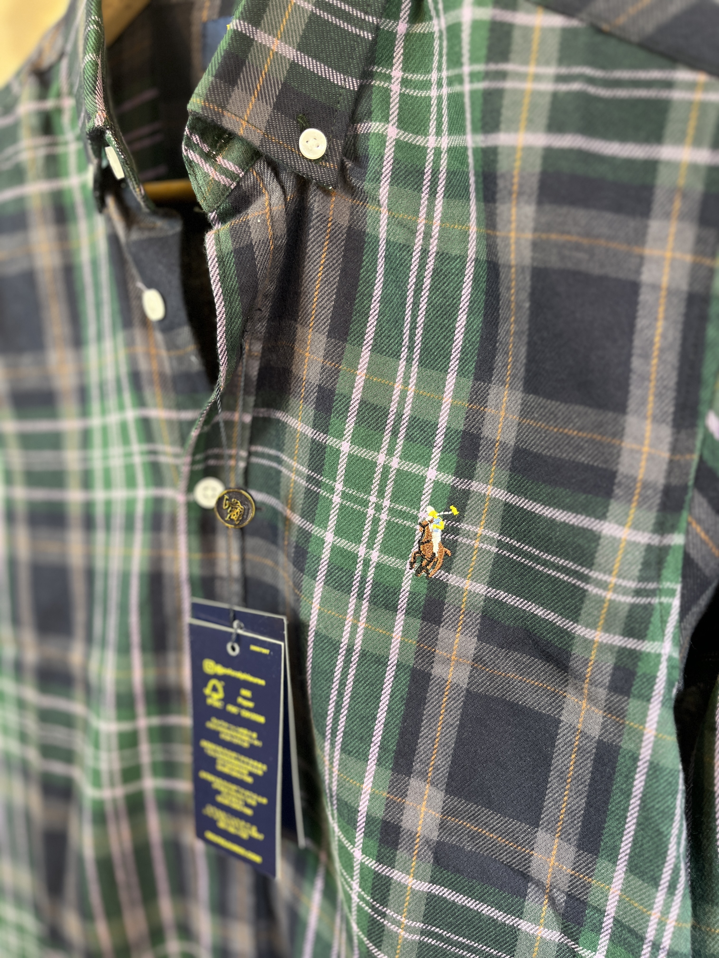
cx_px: 360
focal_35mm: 26
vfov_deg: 67.3
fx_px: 720
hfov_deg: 53.1
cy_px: 479
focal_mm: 5.1
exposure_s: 1/50
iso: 125
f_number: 1.6
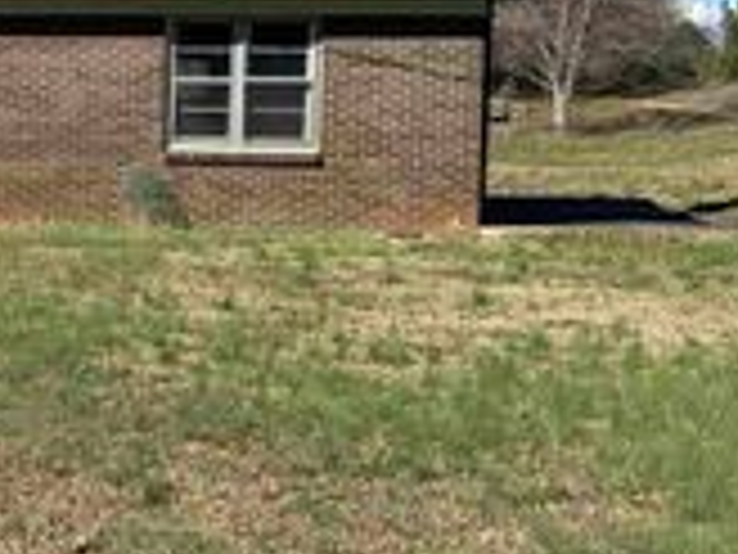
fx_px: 1556
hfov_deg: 23.8
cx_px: -198
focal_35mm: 73
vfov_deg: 20.1
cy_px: 205
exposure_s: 1/3717
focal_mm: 6.86
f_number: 1.78
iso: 80
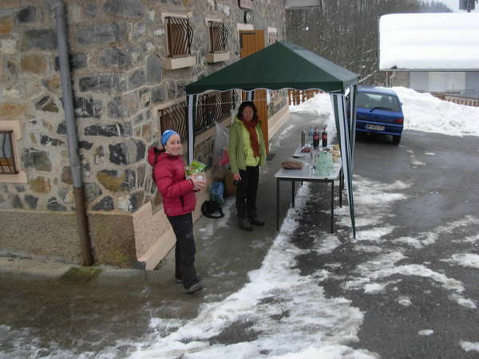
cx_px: 240
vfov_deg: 37.7
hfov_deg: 49.0
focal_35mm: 38
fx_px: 526
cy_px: 180
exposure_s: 1/144
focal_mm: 6.3
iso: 79
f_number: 2.9
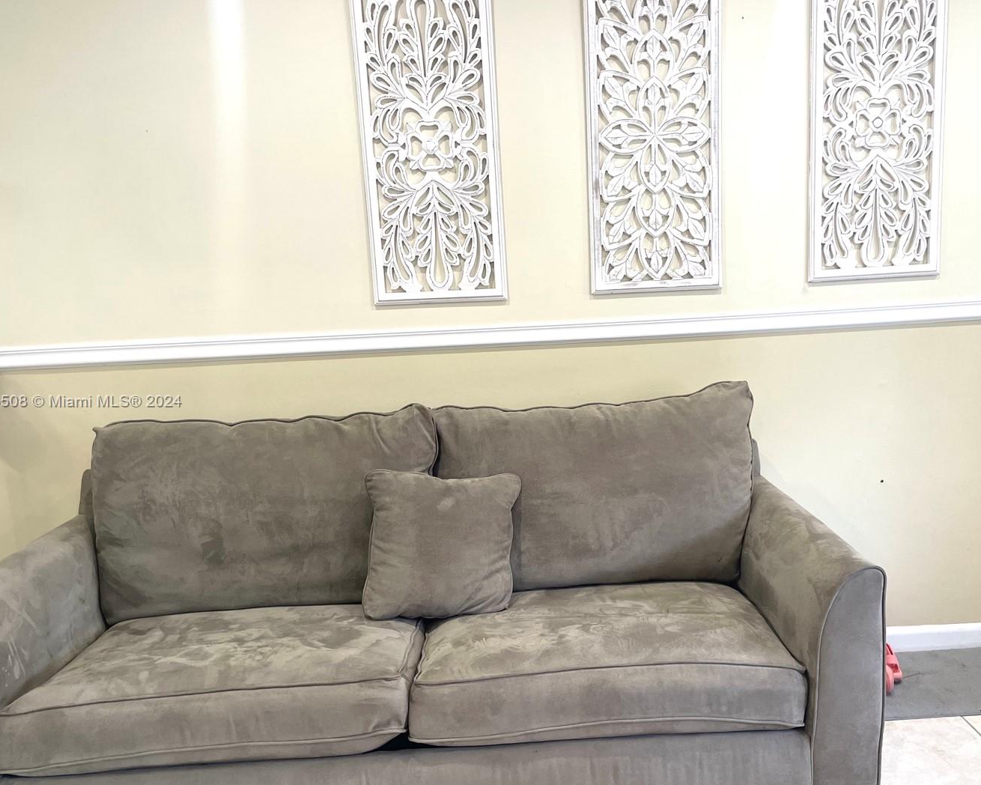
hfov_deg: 57.1
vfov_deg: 47.1
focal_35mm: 31
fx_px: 900
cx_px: 541
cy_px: 402
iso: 64
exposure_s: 1/60
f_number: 1.6
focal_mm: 4.2
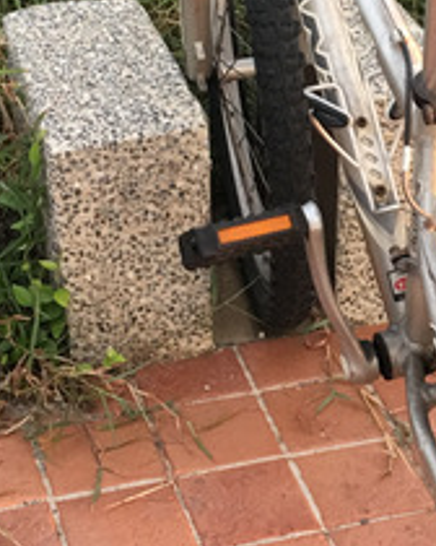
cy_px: 130
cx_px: 392
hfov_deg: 14.1
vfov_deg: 17.7
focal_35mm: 108
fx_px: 1742
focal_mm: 4.15
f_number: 2.2
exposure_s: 1/30
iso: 40
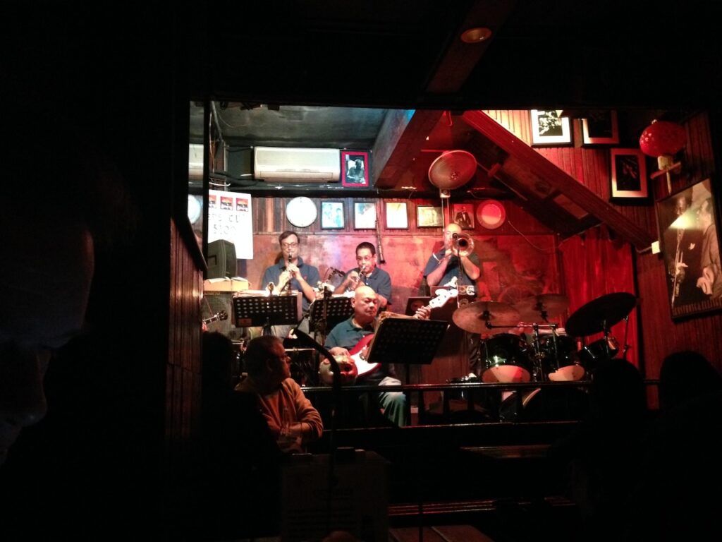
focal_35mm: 33
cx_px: 361
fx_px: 688
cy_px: 271
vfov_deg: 42.9
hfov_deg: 55.4
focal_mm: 4.12
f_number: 2.4
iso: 500
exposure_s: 1/15
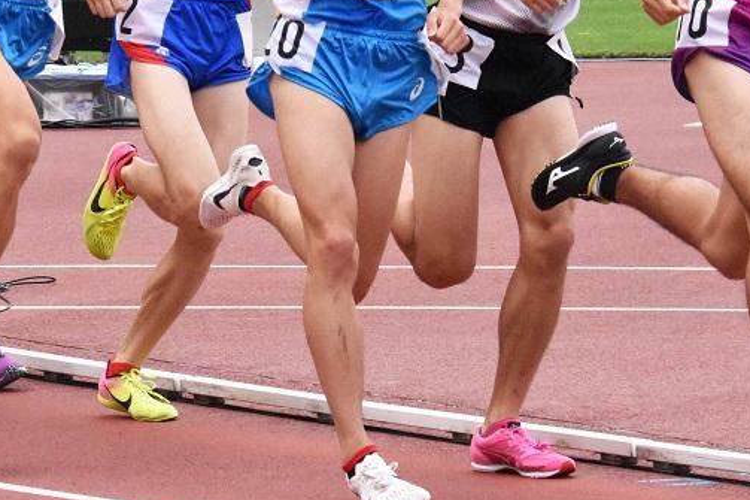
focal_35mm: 401
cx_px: 221
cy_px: 37
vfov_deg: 3.4
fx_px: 8351
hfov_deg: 5.1
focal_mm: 112
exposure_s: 1/1600
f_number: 10
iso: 4000
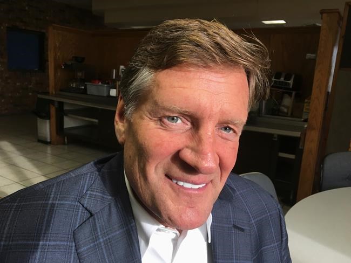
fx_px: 294
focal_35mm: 29
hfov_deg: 61.6
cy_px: 132
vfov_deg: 48.3
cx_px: 176
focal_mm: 4.15
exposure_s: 1/30
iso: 32
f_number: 2.2
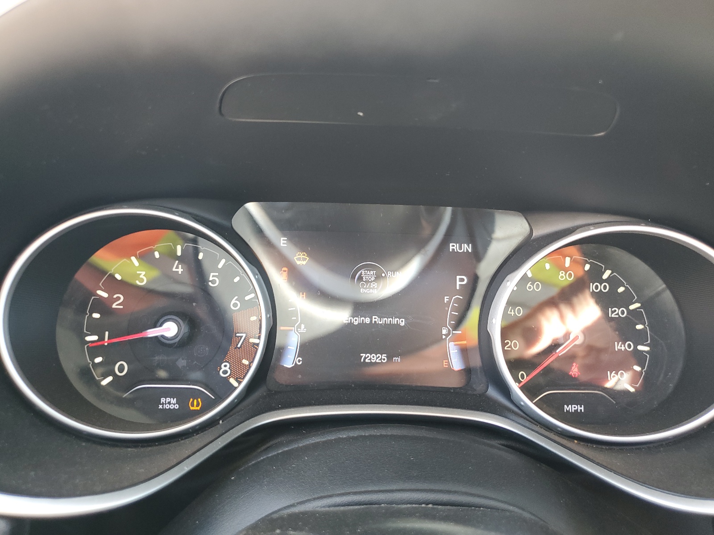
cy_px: 268
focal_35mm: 26
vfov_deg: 53.1
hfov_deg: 67.3
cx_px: 357
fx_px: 536
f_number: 1.5
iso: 82
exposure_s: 1/60.2
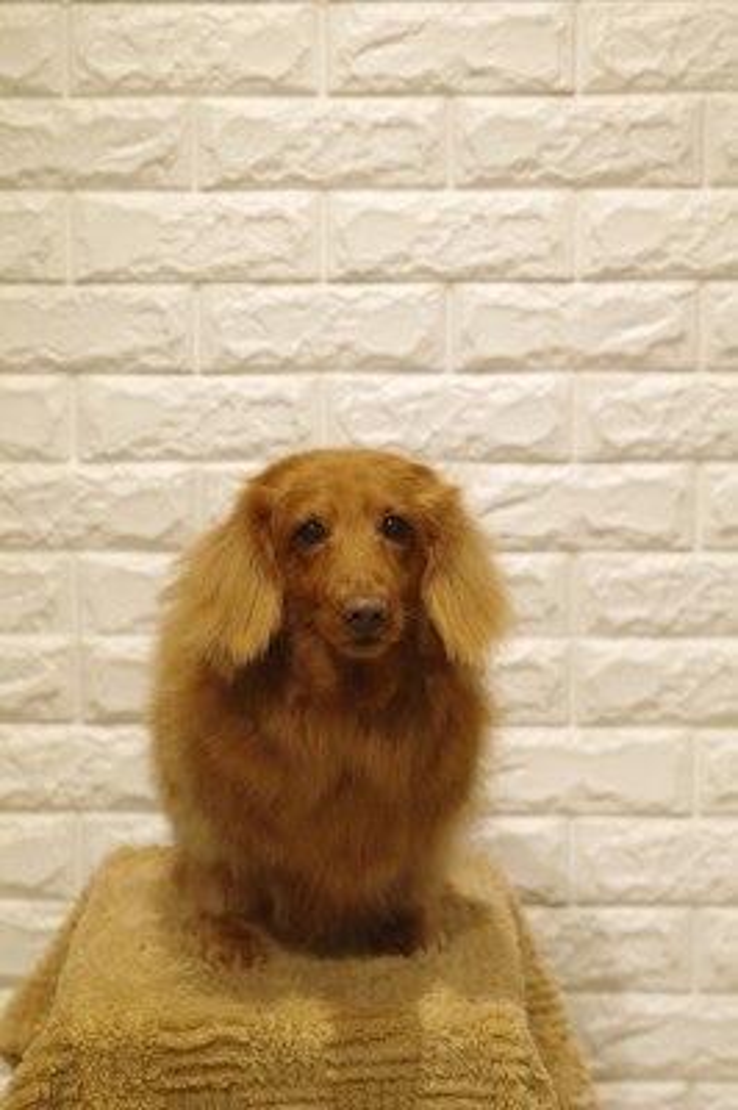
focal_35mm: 94
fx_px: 2895
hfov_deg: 14.5
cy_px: 555
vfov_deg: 21.7
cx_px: 369
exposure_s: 1/200
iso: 500
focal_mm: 63
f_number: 3.5
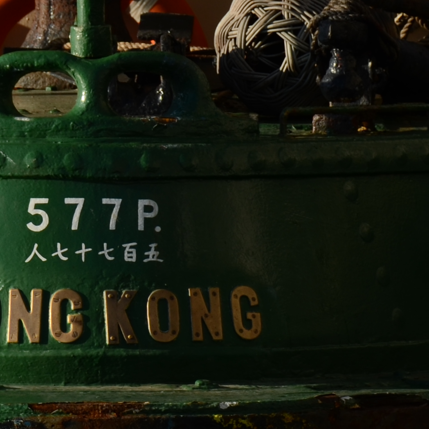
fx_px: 10024
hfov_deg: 2.5
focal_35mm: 715
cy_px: 265
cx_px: 88
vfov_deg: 2.5
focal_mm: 125
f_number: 7.1
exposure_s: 1/320
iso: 100
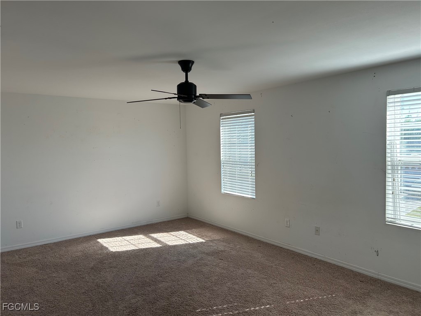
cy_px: 158
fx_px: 316
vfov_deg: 53.1
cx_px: 210
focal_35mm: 26
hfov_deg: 67.3
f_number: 1.5
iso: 50
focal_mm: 5.7
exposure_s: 1/410
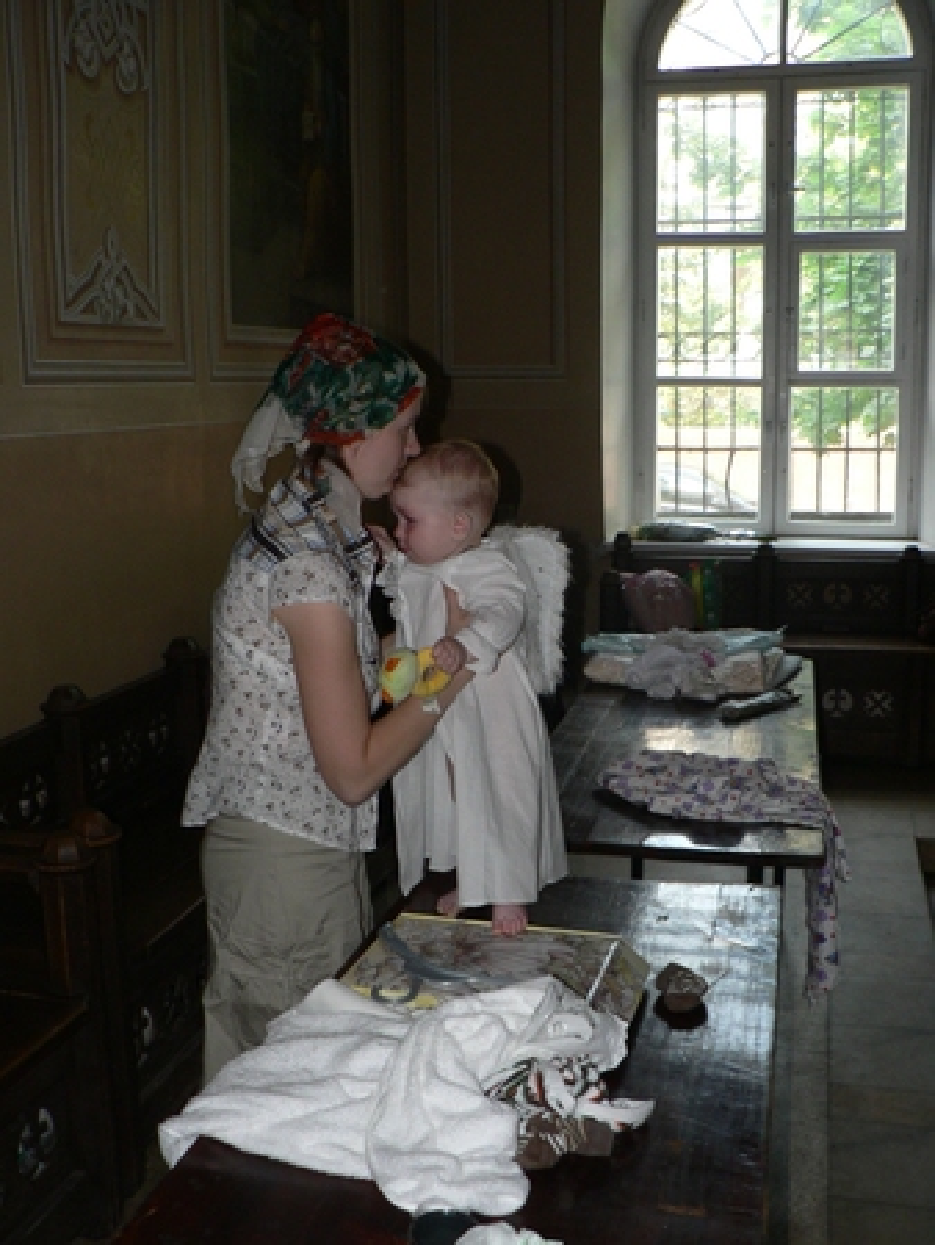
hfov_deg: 39.7
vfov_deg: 51.3
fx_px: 1295
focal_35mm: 36
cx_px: 468
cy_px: 622
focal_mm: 6
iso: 100
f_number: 2.8
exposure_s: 1/60
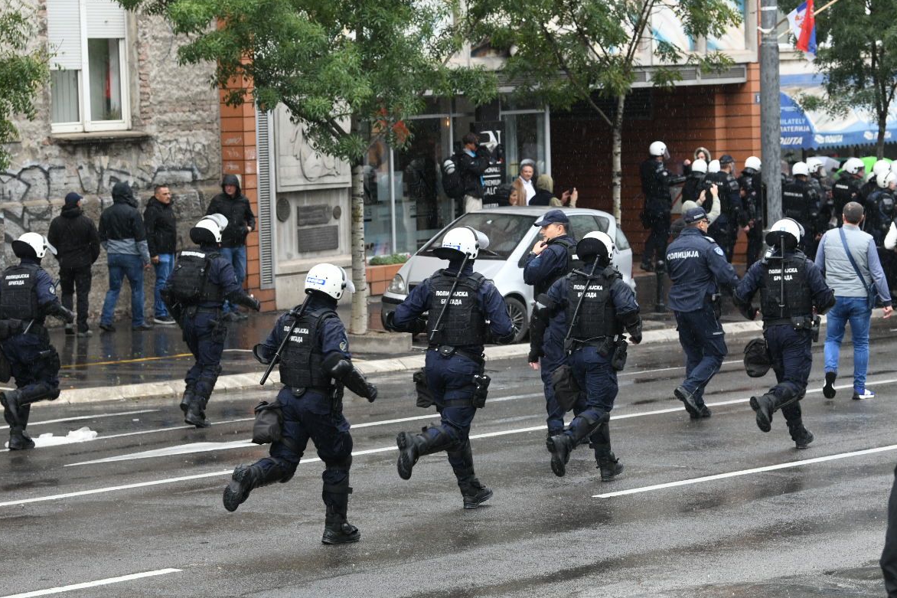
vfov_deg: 9.7
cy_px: 313
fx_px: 3513
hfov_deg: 14.6
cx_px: 445
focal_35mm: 141
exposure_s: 1/400
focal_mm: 102
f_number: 5.6
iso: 1000
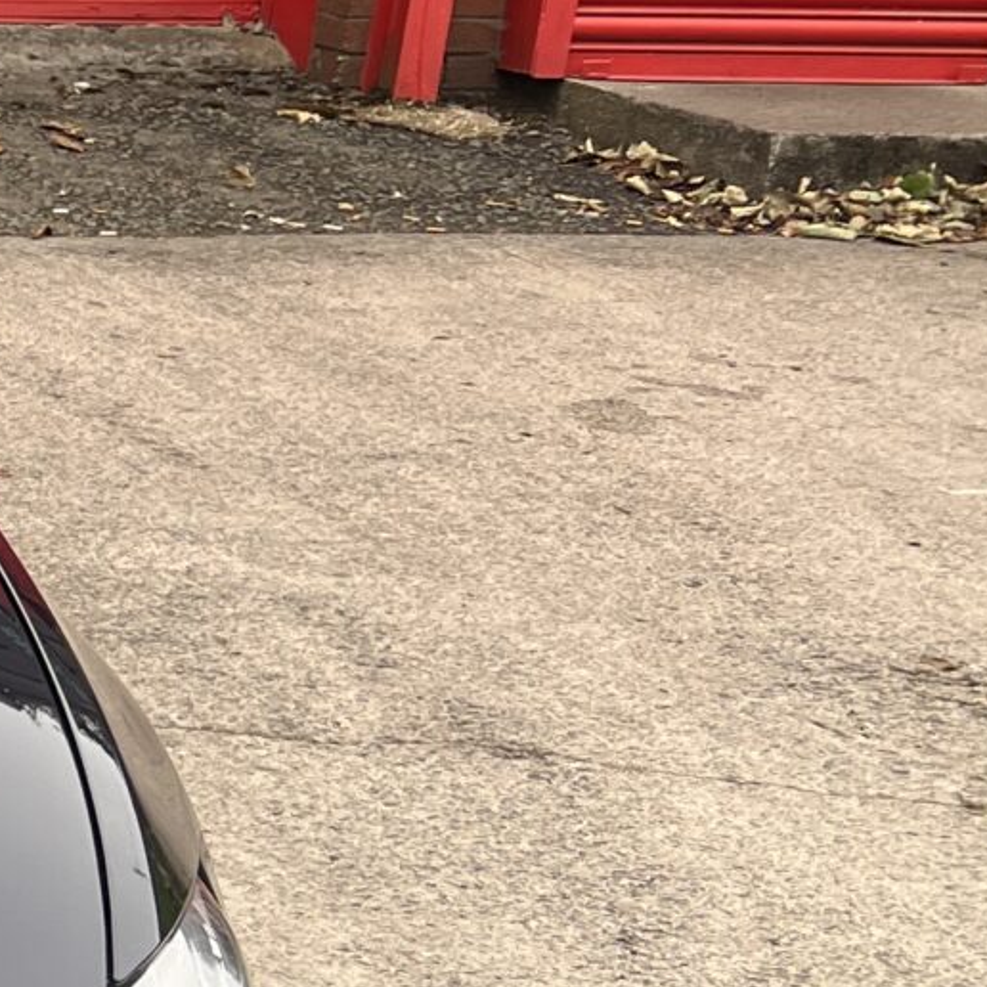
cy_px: 972
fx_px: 3677
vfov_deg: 15.0
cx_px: -1314
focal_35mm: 114
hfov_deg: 12.4
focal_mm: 5.7
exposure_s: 1/121
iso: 40
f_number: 1.5
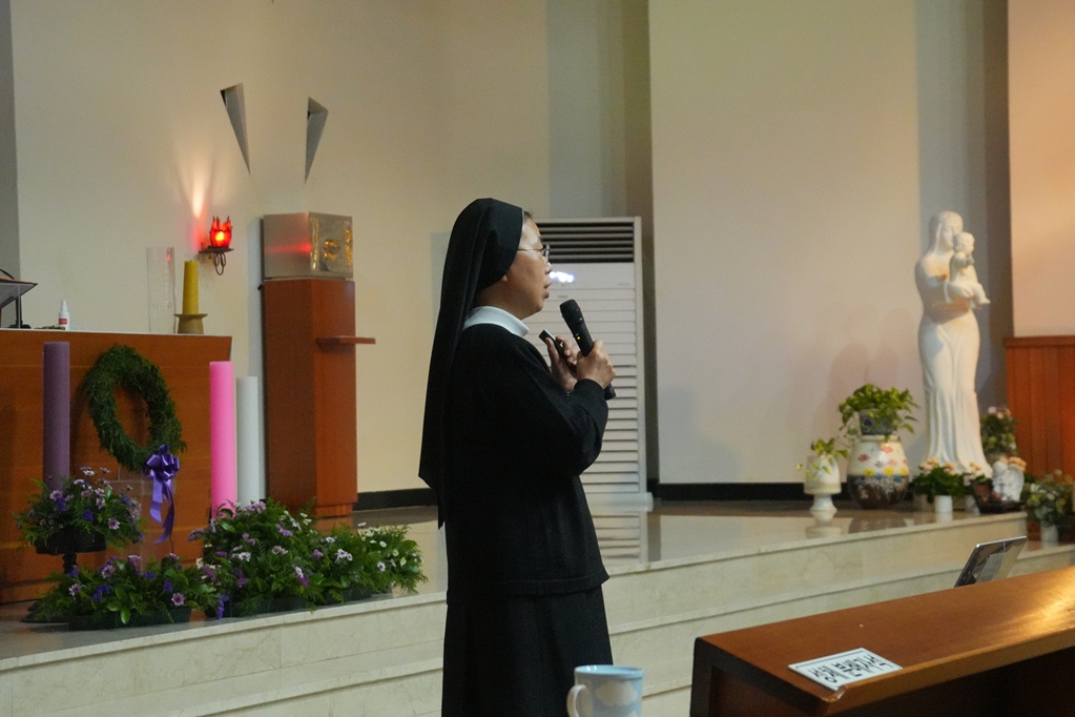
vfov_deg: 17.2
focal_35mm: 80
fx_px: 2374
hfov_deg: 25.5
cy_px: 358
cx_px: 538
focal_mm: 53
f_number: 5.6
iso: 6400
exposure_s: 1/80
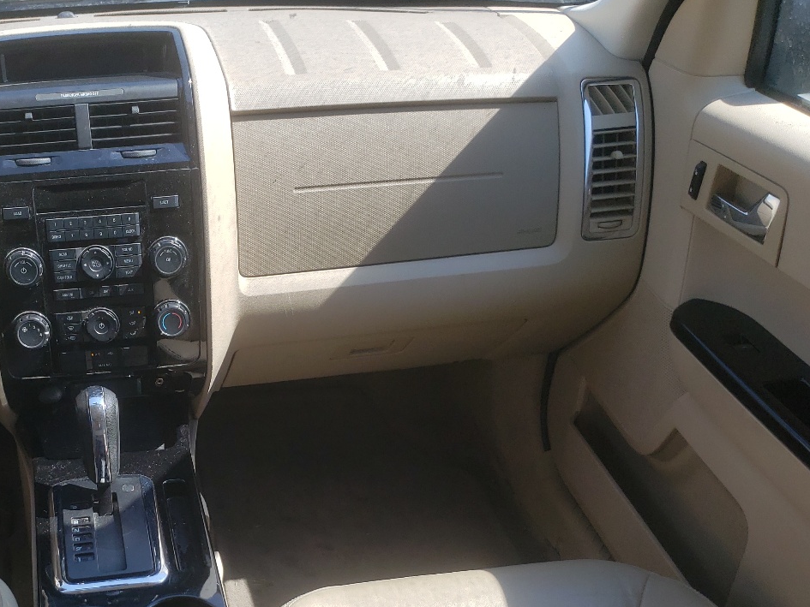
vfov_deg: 32.1
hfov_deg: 41.4
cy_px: 478
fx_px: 1030
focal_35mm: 44
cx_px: 180
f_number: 1.5
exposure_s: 1/909
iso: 50
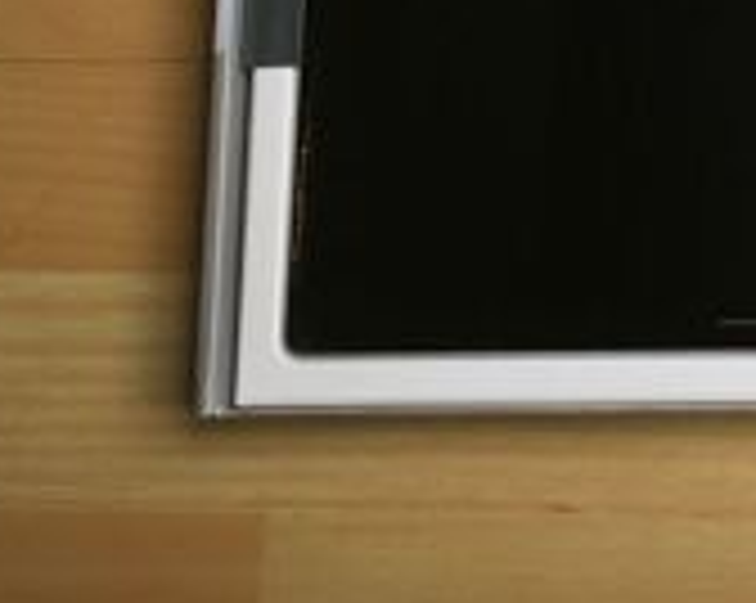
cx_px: 868
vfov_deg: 18.1
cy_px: -81
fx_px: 1810
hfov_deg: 22.1
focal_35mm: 81
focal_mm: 4.15
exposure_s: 1/158
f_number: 2.2
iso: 32
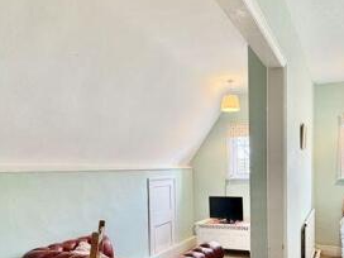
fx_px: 298
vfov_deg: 45.7
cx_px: 224
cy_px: 181
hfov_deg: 58.8
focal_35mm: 30
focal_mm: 2.22
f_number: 2.2
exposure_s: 1/87
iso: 320
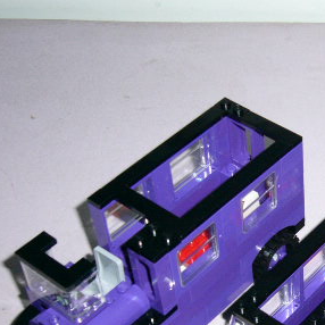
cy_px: 245
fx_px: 945
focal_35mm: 89
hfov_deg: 18.8
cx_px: 357
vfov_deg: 19.4
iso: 100
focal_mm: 7.5
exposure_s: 1/60
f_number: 3.2
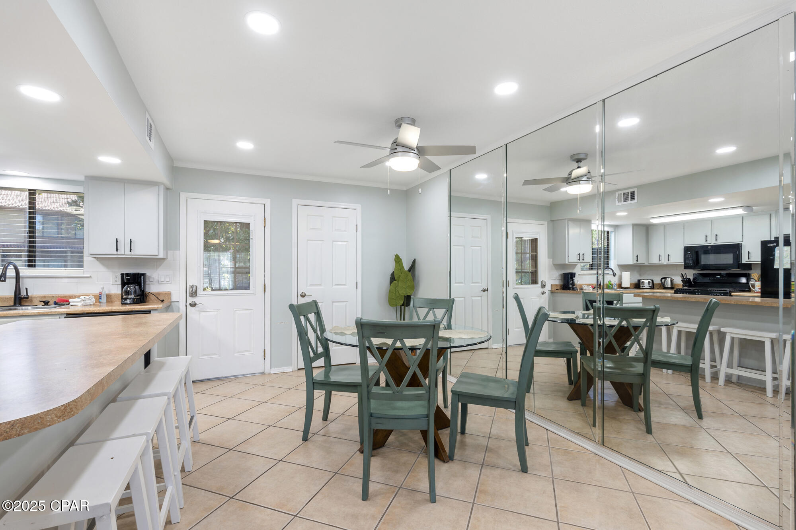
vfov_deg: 72.0
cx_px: 398
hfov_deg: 95.0
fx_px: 365
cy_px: 265
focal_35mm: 16
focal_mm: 16.5
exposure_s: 1/1.67
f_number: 8
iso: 100
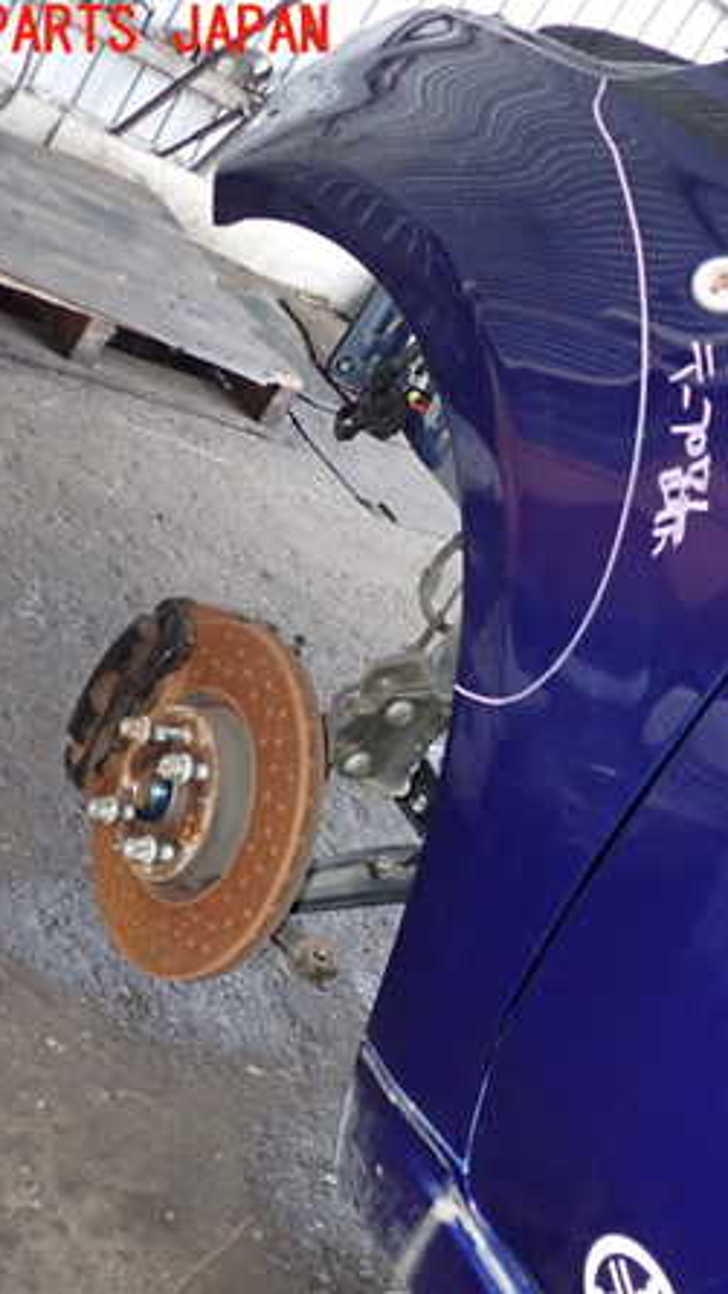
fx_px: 1509
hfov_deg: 26.1
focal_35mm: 44
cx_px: 673
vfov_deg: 46.4
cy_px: 650
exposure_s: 1/30
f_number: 2.3
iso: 800
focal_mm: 5.4
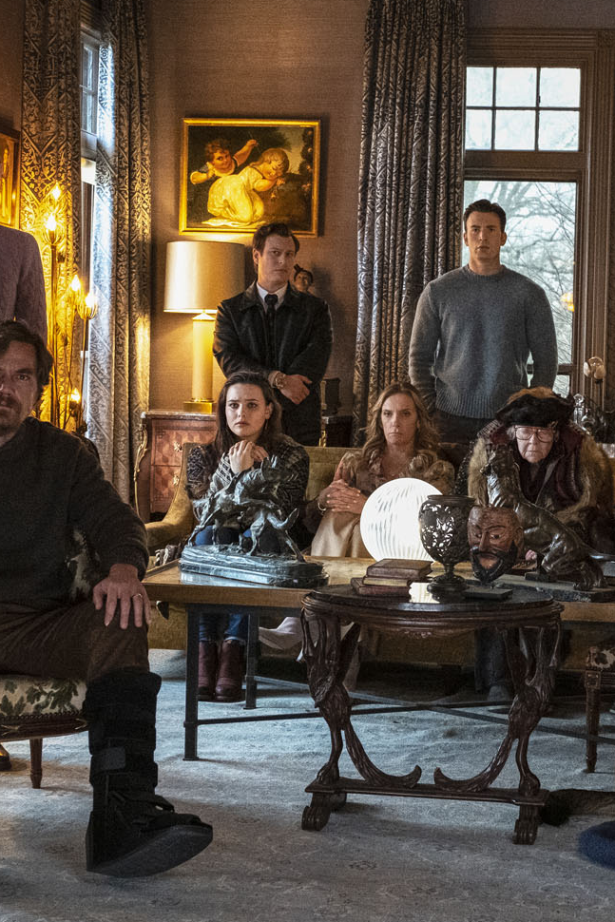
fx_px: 1691
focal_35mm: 66
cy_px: 447
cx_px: 490
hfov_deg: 20.4
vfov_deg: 30.5
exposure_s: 1/125
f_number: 4
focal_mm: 26.6
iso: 8000
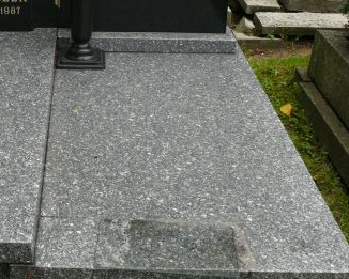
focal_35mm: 67
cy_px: 118
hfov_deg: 27.1
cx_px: 24
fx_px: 692
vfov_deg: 22.8
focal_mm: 7.4
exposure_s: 1/125
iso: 100
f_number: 4
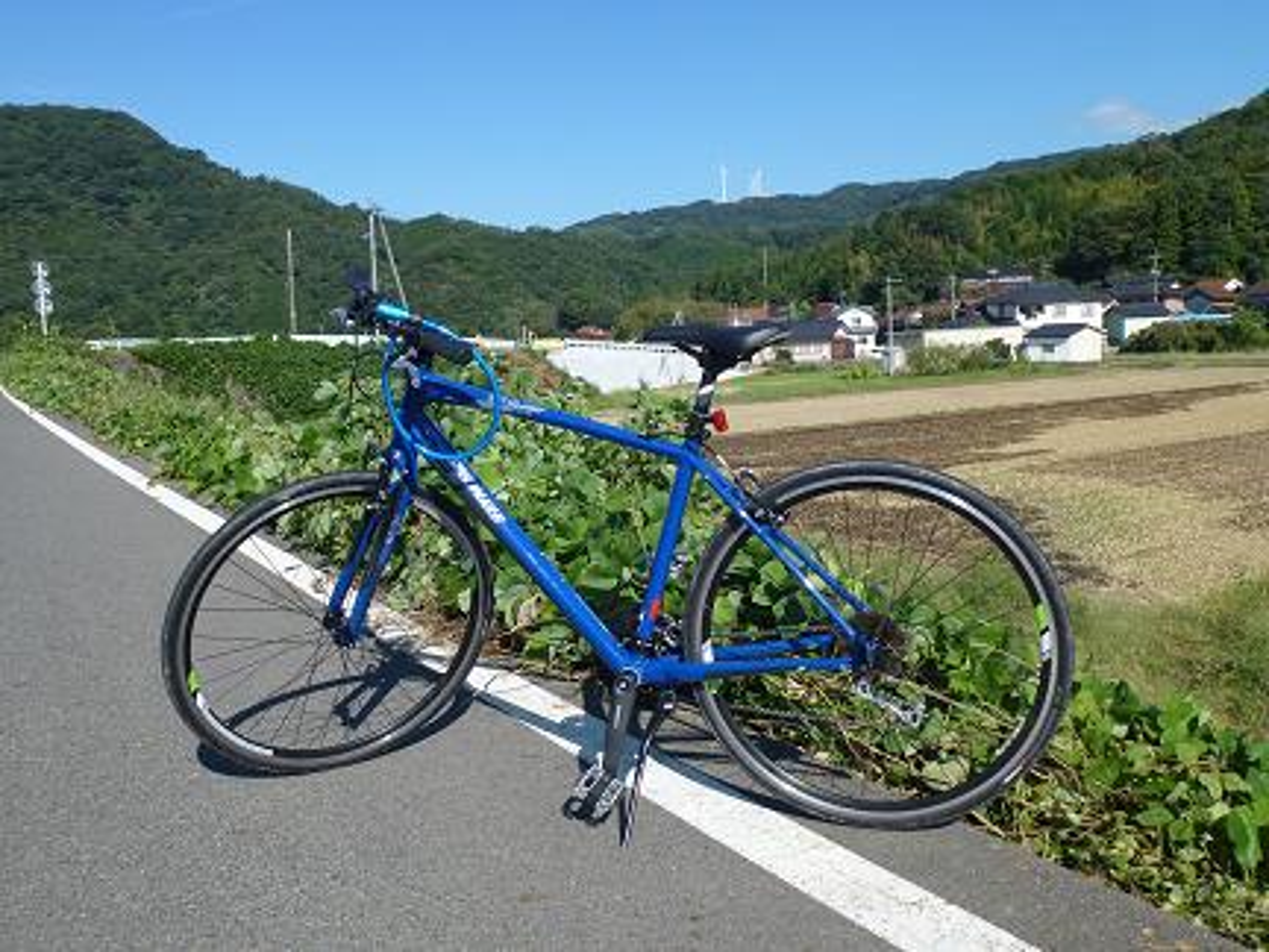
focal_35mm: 30
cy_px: 476
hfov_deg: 60.0
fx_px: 1100
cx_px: 634
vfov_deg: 46.8
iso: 100
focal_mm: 5.4
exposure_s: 1/800
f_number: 4
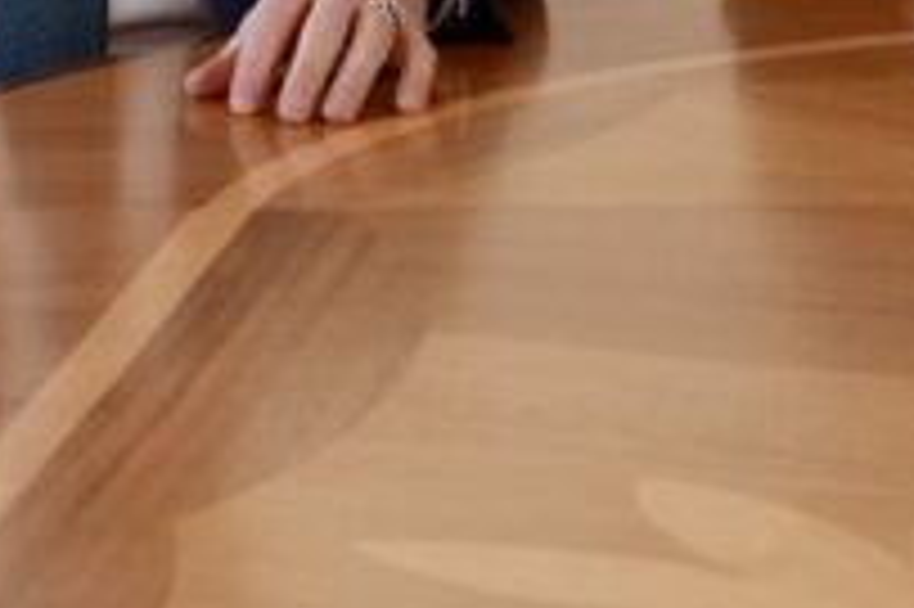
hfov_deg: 7.4
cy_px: -806
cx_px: 873
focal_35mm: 278
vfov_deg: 4.8
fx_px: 7052
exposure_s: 1/160
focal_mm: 55
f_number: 4
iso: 4000
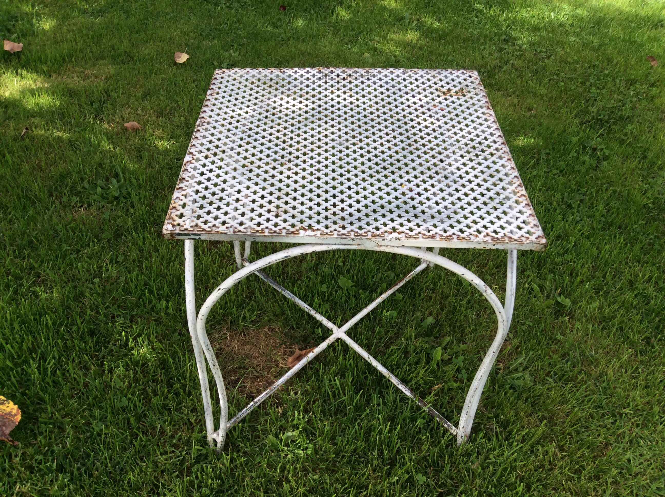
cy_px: 248
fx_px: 614
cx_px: 332
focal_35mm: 32
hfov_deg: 56.9
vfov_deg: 44.1
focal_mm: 3.3
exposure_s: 1/420
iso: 32
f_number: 2.4
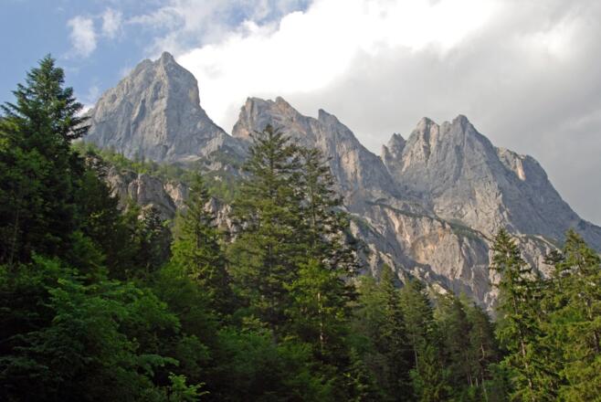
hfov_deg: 41.1
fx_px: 802
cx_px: 300
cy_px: 201
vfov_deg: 28.1
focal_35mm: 48
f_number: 10
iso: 160
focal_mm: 32
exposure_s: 1/125
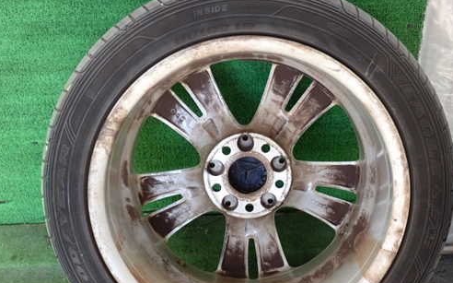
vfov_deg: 24.3
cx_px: 241
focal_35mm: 53
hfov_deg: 38.2
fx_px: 654
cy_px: 176
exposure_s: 1/125
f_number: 2.8
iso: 250
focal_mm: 7.31
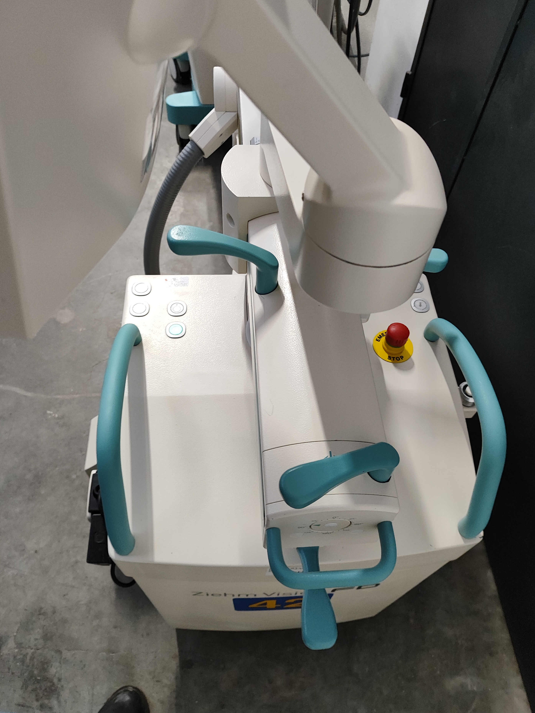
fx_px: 515
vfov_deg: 69.4
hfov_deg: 54.9
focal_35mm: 25
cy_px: 347
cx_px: 274
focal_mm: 5.89
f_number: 1.89
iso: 1245
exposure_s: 1/50
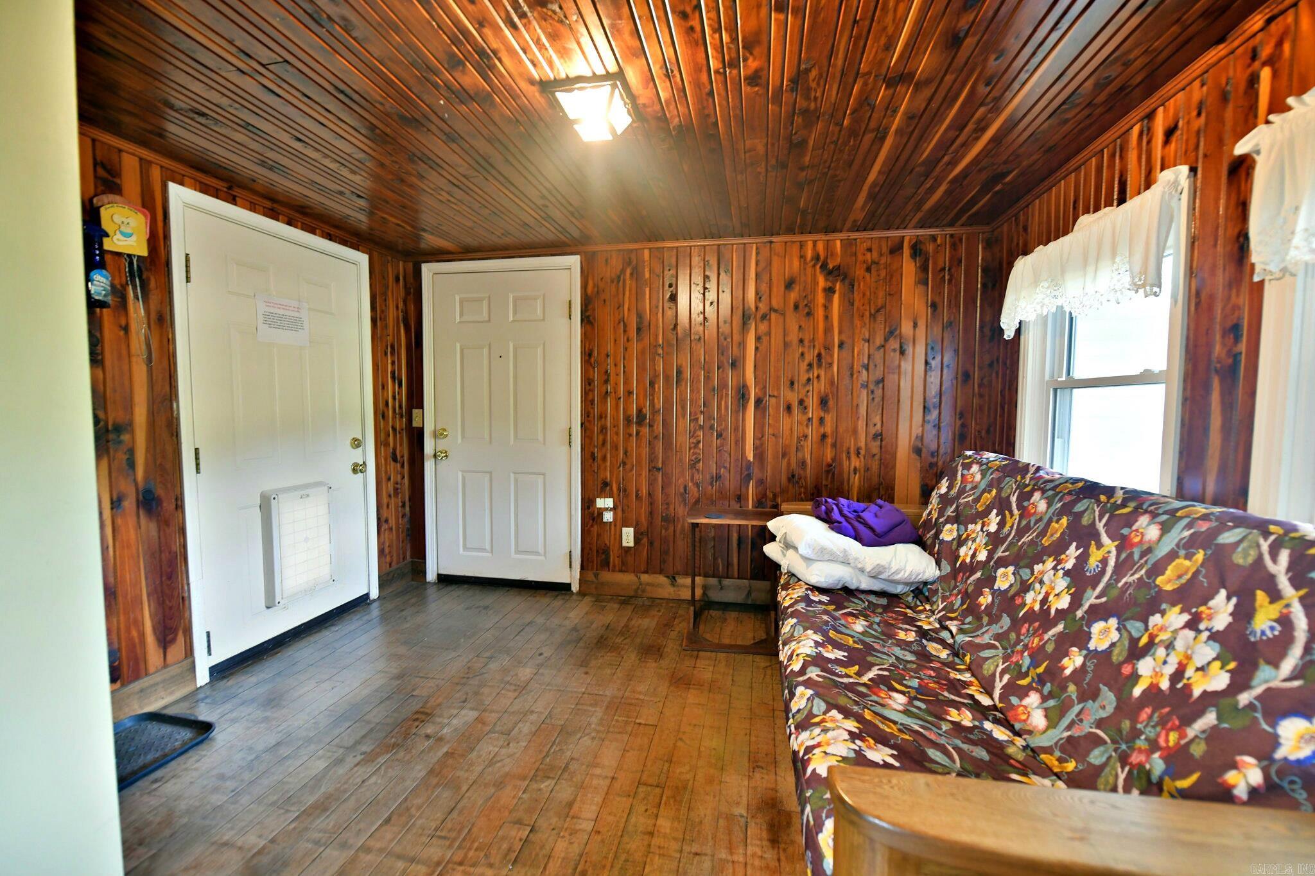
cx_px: 658
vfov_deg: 81.2
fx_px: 511
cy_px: 438
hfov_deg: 104.3
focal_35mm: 14
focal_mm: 14
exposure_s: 1/40
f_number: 3.2
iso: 2500
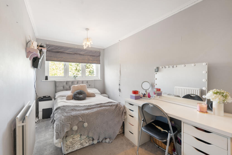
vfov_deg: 72.1
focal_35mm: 16
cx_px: 116
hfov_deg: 95.0
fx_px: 106
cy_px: 78
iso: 320
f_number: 8
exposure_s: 1.3
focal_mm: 16.5
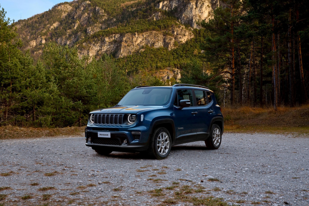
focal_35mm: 35
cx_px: 154
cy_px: 103
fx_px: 300
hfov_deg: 54.4
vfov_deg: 37.9
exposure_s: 1/6
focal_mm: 35
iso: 160
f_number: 11
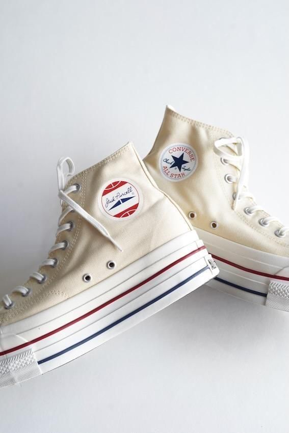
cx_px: 144
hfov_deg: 27.0
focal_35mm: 50
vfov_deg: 39.6
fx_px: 602
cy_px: 216
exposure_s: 1/80
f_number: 5.6
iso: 800
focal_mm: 50
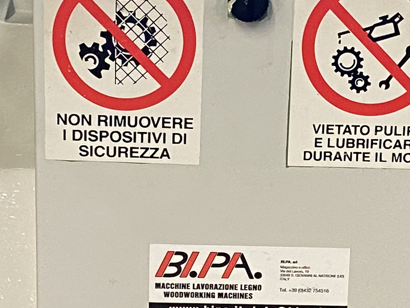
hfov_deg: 15.0
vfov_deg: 11.3
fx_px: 1552
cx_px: 291
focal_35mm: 131
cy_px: 166
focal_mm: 4.25
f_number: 1.8
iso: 125
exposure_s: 1/75
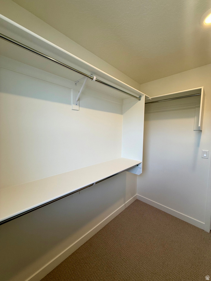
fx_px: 114
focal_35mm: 14
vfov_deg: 102.1
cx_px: 106
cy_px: 140
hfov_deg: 85.7
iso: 80
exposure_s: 1/120
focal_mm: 2.22
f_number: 2.2
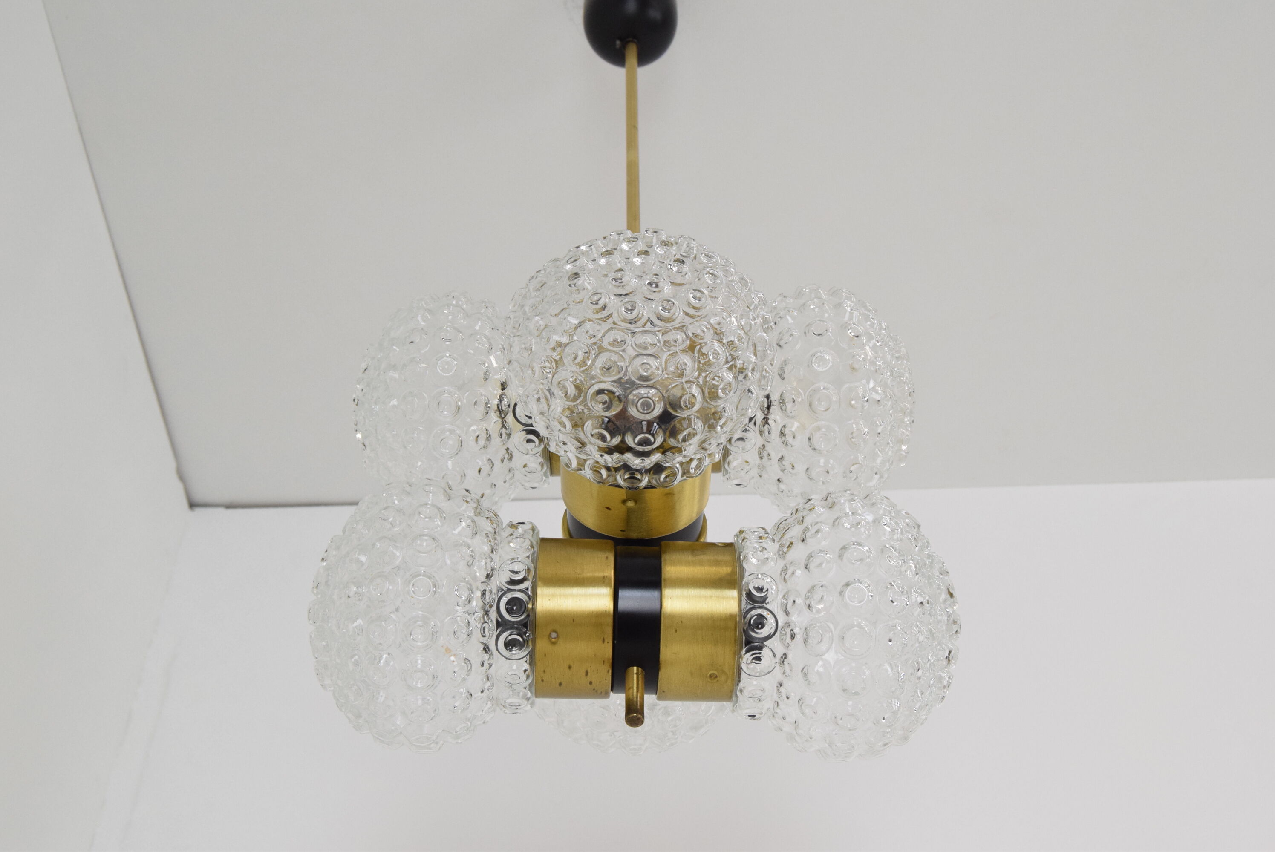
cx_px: 638
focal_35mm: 48
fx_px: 1701
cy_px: 426
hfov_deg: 41.1
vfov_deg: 28.1
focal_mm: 32
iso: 1600
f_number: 7.1
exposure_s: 1/200
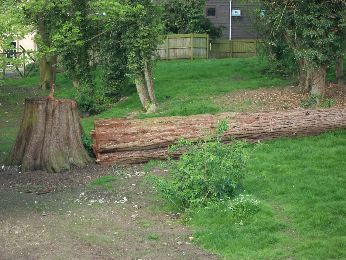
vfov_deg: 15.4
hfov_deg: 20.4
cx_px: 173
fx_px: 960
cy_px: 130
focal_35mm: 96
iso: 109
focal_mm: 17.1
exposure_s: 1/60
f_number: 5.2
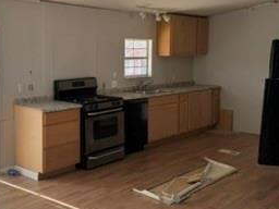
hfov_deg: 41.9
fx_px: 363
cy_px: 82
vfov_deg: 32.1
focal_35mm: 45
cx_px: 110
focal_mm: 6.76
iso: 80
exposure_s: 1/328
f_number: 1.78
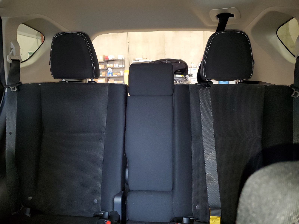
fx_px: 225
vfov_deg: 53.1
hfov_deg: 67.3
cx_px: 150
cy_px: 112
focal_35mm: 26
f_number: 1.5
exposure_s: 1/30
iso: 311
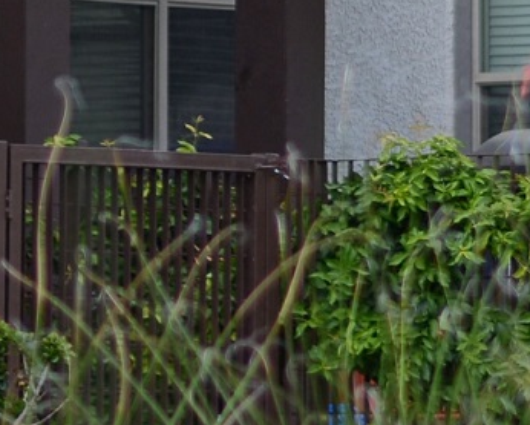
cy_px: -634
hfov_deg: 4.7
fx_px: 6386
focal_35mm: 407
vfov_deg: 3.7
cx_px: 574
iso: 100
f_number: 1.8
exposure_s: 1/2000
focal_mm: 50
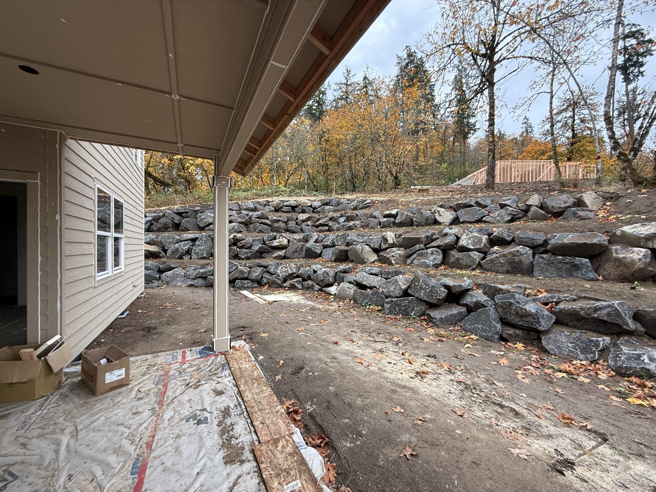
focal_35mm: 14
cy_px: 246
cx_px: 328
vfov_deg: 85.7
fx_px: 265
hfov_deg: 102.1
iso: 64
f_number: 2.2
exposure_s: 1/99
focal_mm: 2.22
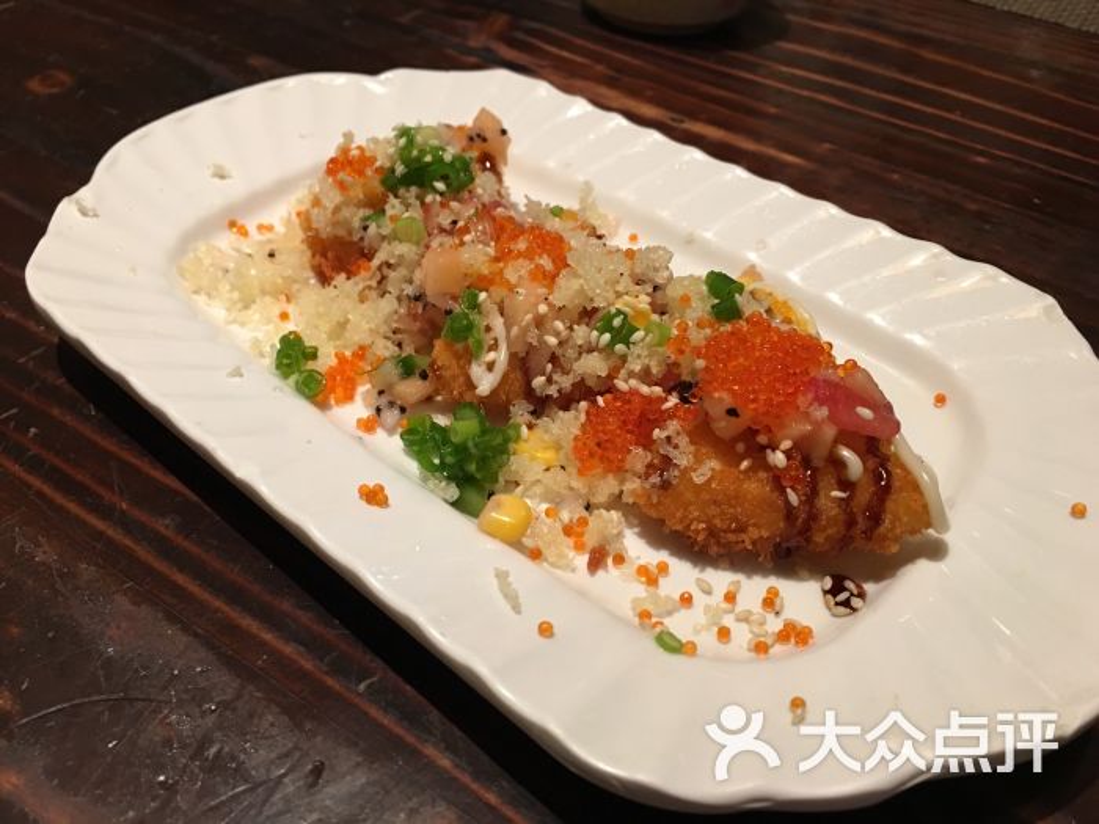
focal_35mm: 29
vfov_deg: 48.2
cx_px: 550
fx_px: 921
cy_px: 412
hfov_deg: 61.7
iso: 100
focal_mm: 4.15
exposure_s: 1/17
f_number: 2.2
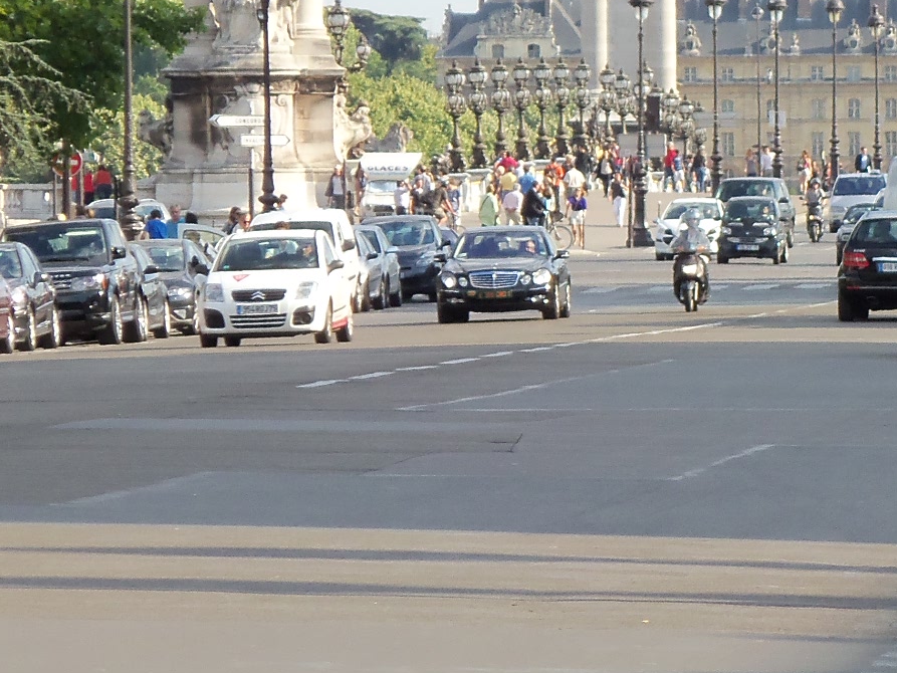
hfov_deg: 5.1
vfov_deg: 3.8
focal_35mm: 390
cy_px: 115
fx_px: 10107
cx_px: 779
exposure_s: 1/200
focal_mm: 30.5
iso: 80
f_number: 5.1
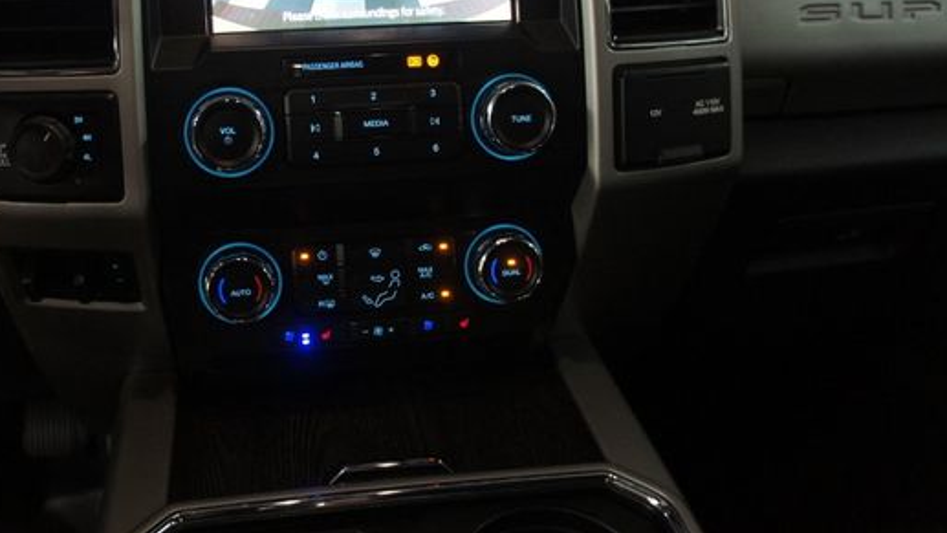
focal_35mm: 35
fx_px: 879
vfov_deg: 33.2
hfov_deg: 56.1
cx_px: 368
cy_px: 150
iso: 800
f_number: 3.5
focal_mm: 18
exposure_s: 1/30
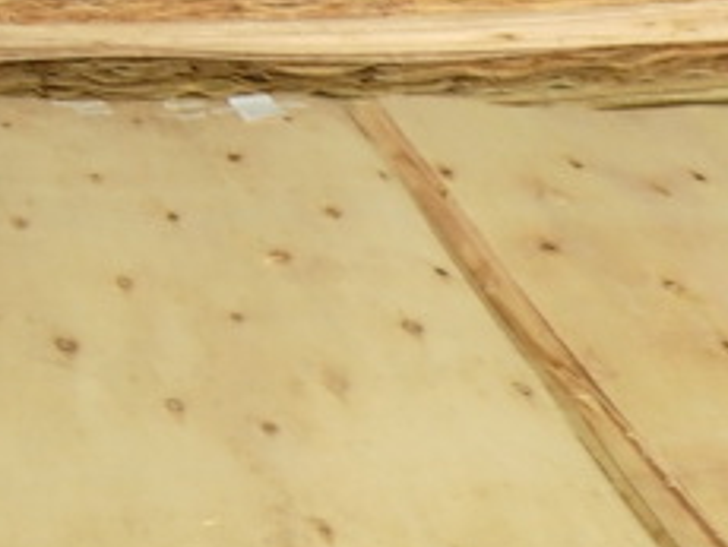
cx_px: 832
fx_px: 2105
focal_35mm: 100
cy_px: 487
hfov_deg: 18.7
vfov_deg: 14.7
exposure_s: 1/4
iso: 158
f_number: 2.7
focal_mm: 7.5
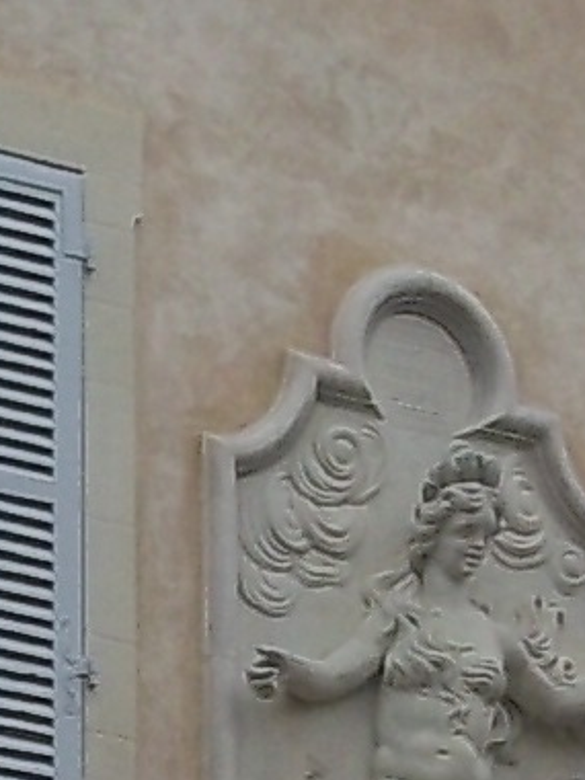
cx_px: -12
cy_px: 883
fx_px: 6151
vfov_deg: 7.2
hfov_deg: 5.4
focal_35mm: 273
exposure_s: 1/320
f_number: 3.1
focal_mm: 6.5
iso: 80
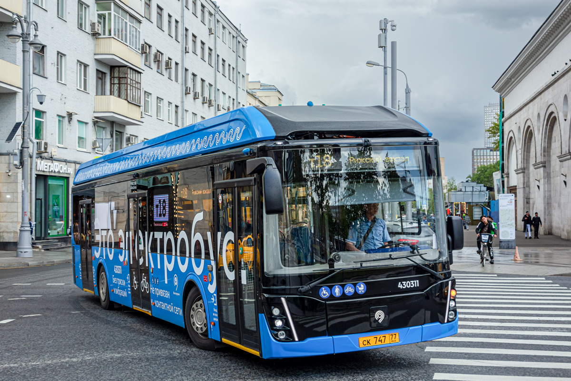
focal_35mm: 47
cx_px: 286
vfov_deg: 28.6
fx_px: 745
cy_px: 190
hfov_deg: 41.9
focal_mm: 17.4
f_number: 3.2
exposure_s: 1/500
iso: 125
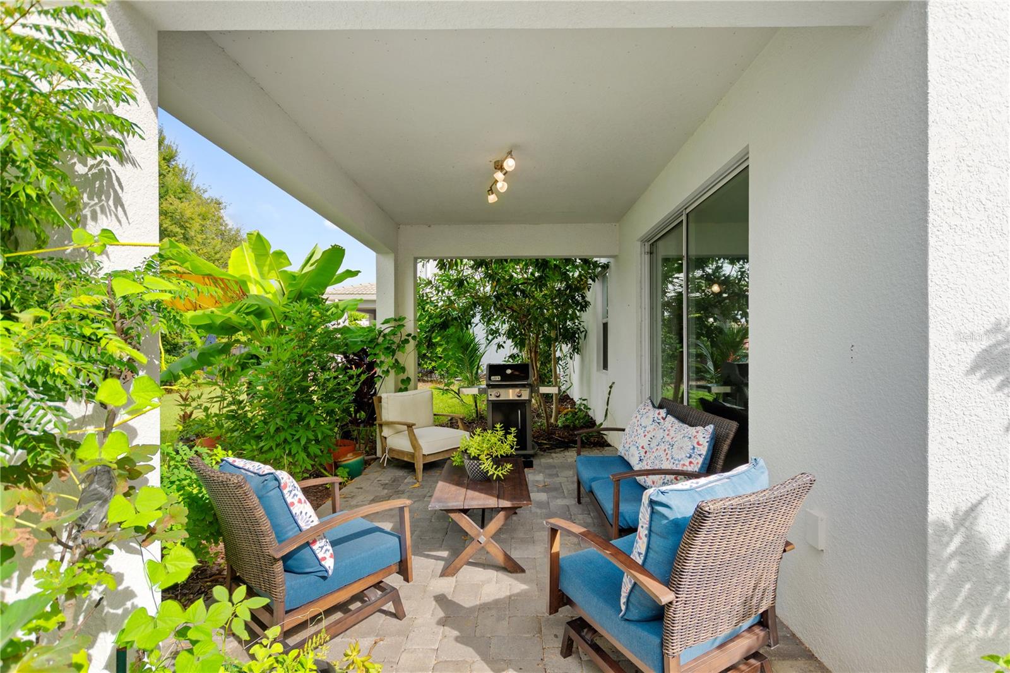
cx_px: 505
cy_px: 336
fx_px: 421
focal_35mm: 15
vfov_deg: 77.3
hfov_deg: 100.4
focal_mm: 10
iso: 100
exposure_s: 1/50
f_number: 4.5
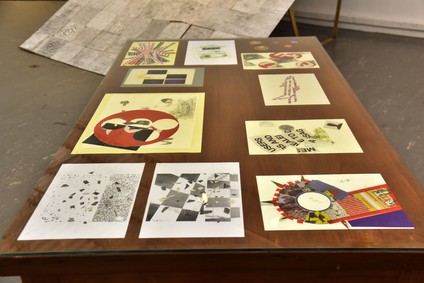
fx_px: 448
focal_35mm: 38
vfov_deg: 35.1
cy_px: 142
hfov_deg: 50.7
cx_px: 212
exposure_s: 1/40
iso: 400
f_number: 5.6
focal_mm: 38
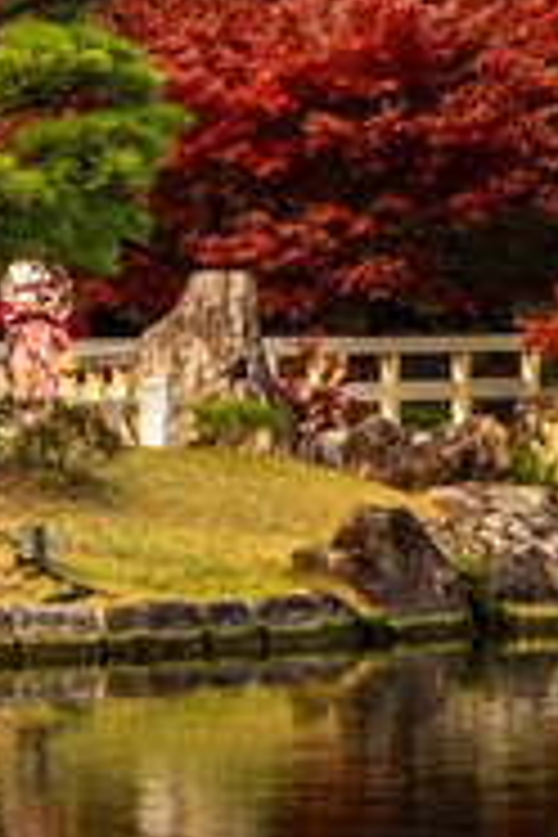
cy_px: 230
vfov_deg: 6.1
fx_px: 7883
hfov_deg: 4.1
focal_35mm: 339
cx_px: 209
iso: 200
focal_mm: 105
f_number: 6.3
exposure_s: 1/160
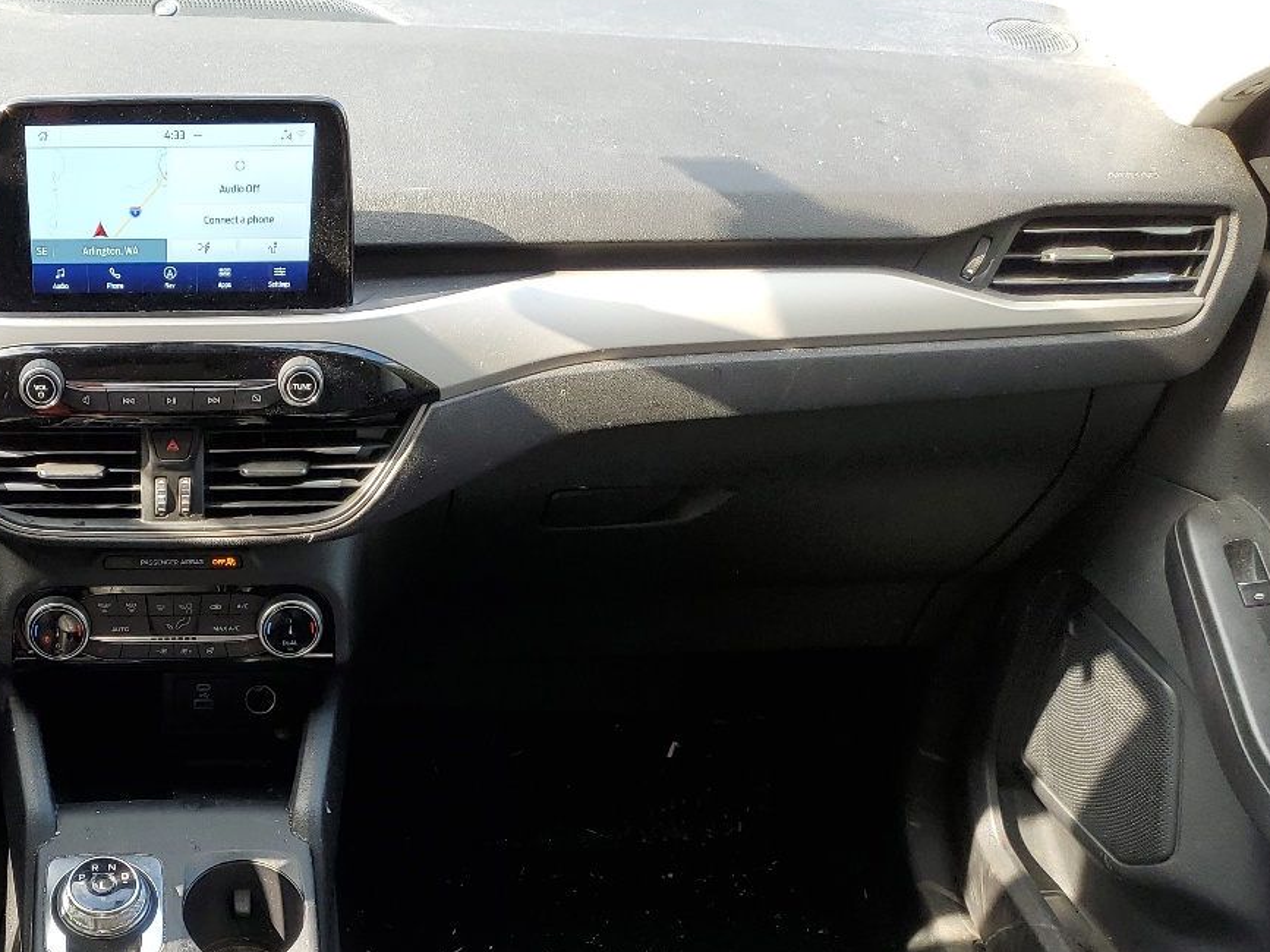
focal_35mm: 48
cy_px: 769
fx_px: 1761
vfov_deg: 29.5
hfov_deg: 37.0
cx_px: 120
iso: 50
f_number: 1.5
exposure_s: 1/189
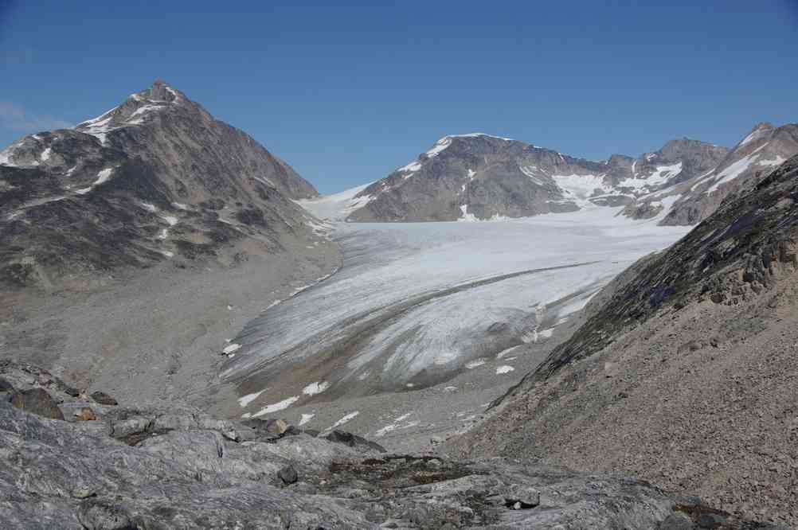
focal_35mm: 43
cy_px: 265
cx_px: 399
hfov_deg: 45.5
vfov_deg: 31.1
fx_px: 952
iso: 100
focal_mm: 29.4
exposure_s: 1/500
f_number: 8
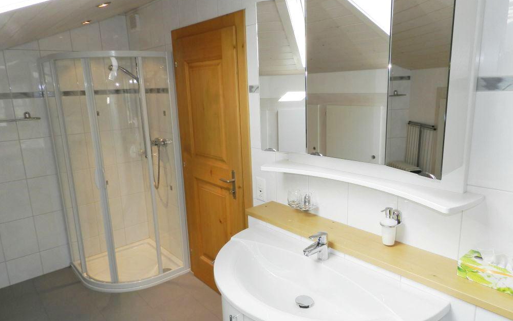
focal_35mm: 25
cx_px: 254
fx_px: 349
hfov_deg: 72.6
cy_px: 166
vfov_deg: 49.3
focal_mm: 4
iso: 160
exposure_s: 1/160
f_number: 3.4
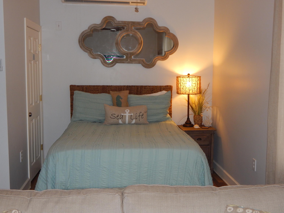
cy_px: 106
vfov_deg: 33.6
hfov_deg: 43.9
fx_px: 353
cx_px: 142
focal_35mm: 43
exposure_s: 1/30
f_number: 3.6
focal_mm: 7.7
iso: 200
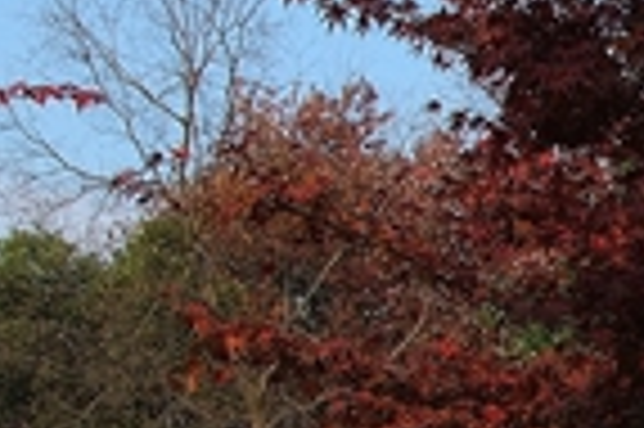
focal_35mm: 302
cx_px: 1236
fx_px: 5396
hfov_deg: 6.6
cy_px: 734
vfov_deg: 4.5
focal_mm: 32
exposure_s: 1/320
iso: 200
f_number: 9
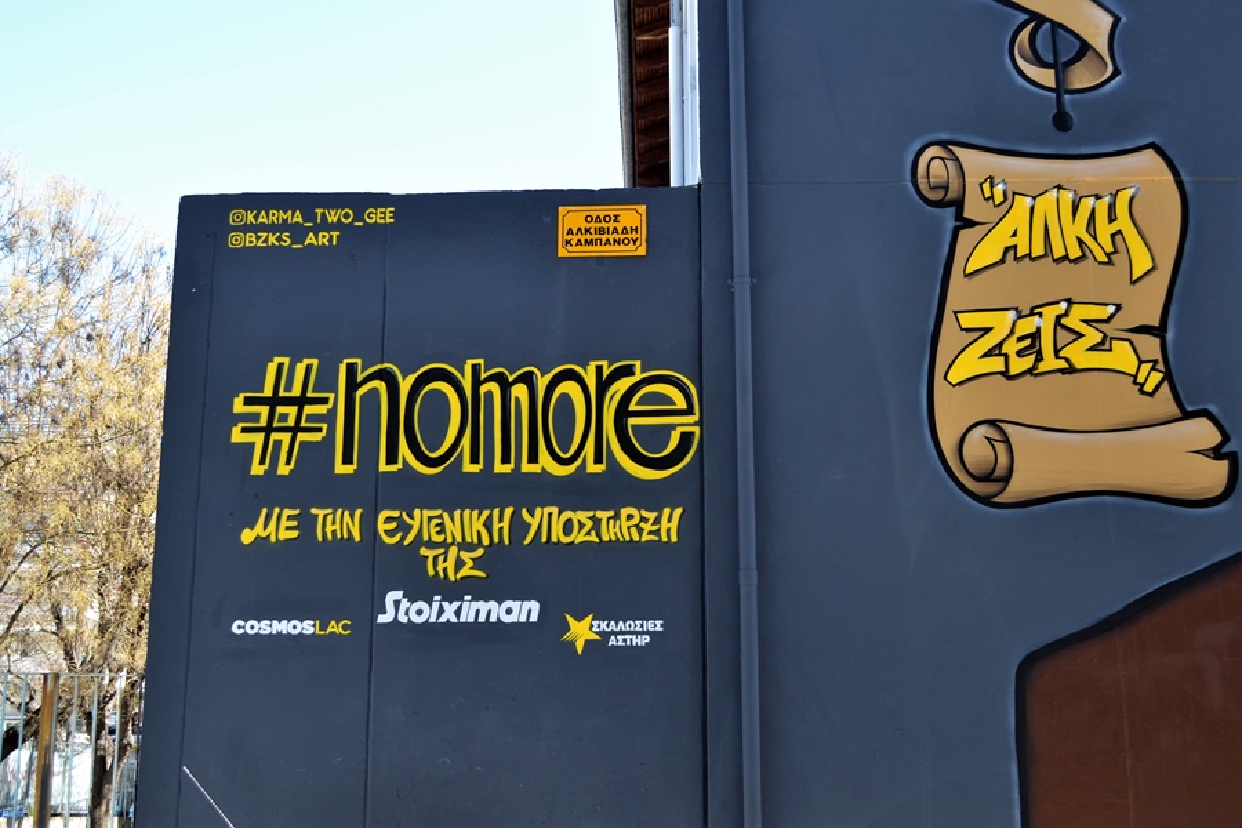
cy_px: 414
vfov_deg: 30.8
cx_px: 621
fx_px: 1501
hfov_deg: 45.0
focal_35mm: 44
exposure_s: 1/125
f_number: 5.6
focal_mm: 29
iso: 160
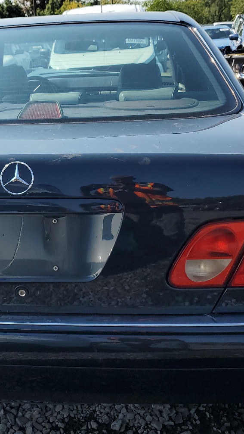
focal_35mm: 45
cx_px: 45
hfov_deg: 26.0
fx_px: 517
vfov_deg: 45.4
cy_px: 196
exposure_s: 1/3333
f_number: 1.5
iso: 50
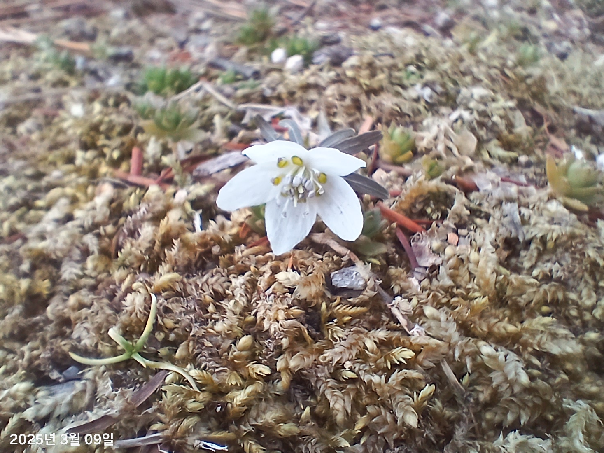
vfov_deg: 56.8
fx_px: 419
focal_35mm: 24
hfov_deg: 71.6
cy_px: 232
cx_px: 308
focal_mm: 1.77
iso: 40
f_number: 2.4
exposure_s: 1/222
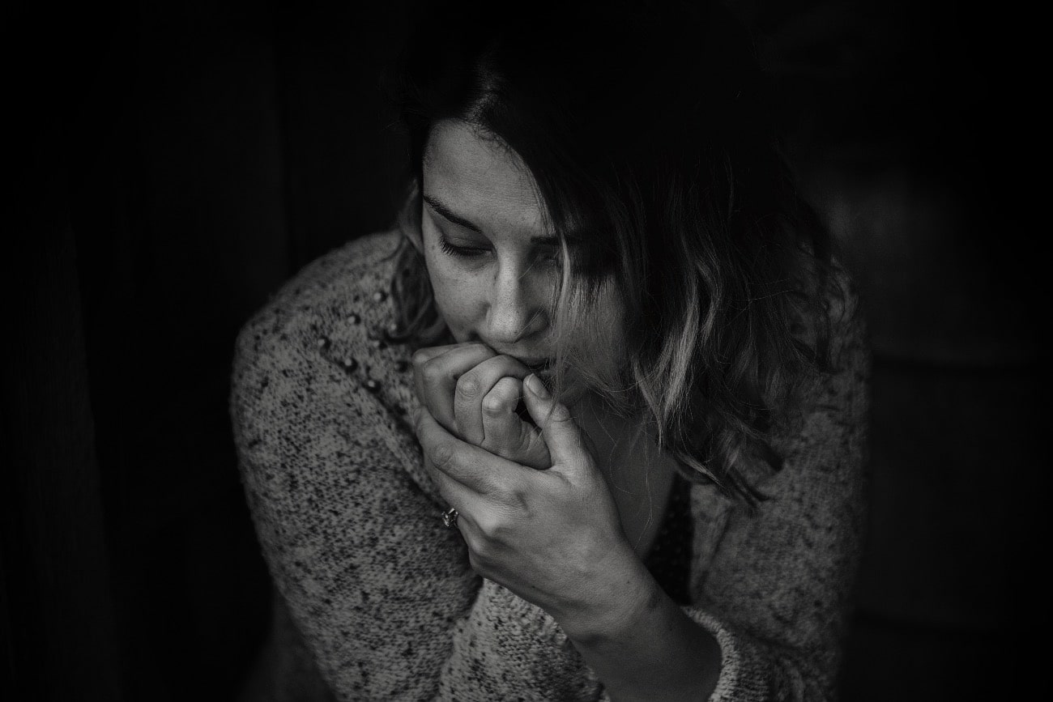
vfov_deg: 19.5
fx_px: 2048
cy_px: 351
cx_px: 526
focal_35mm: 70
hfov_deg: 28.8
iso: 800
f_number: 2.8
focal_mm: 70
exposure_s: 1/400
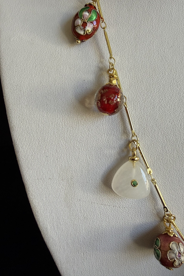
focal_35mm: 25
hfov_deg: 51.2
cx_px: 103
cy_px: 138
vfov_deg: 71.5
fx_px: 192
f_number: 2.2
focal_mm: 2.22
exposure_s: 1/99
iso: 125
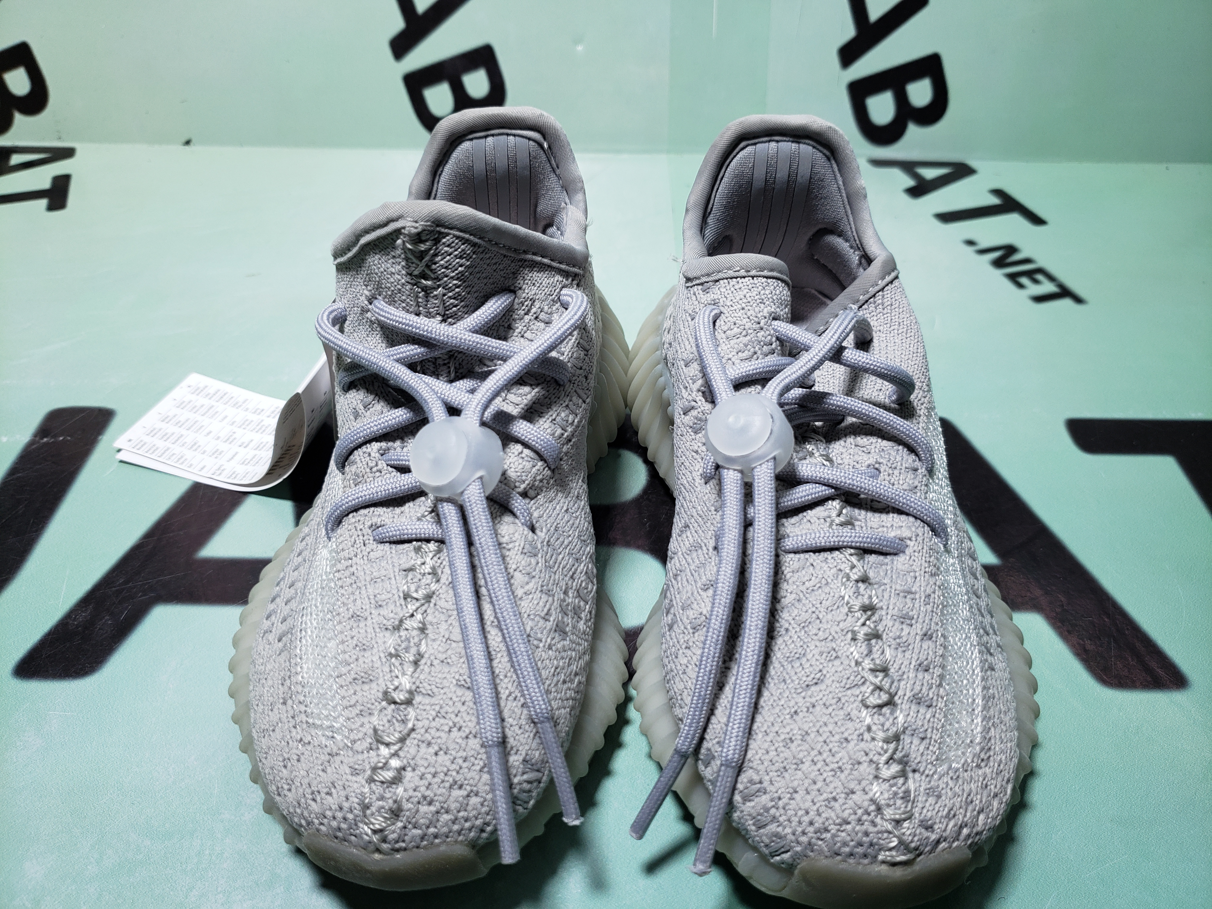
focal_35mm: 26
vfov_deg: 53.1
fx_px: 910
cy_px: 454
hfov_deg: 67.3
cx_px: 606
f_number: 1.5
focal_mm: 4.3
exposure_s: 1/289
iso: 50
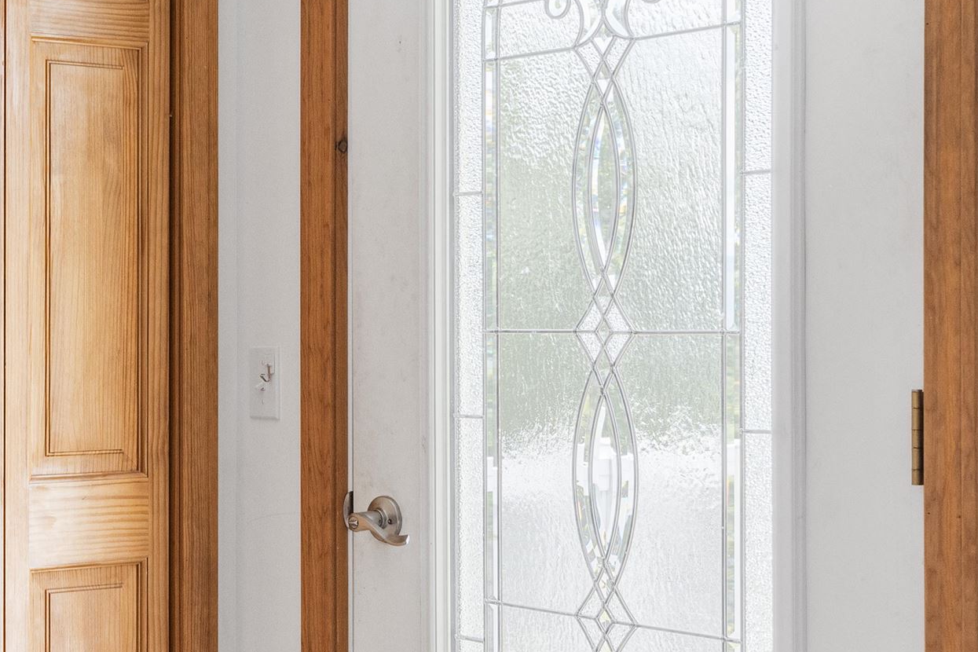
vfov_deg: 18.4
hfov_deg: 26.0
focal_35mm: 74
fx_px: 2010
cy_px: 328
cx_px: 7
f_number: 8
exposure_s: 1/25
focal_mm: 20
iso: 100
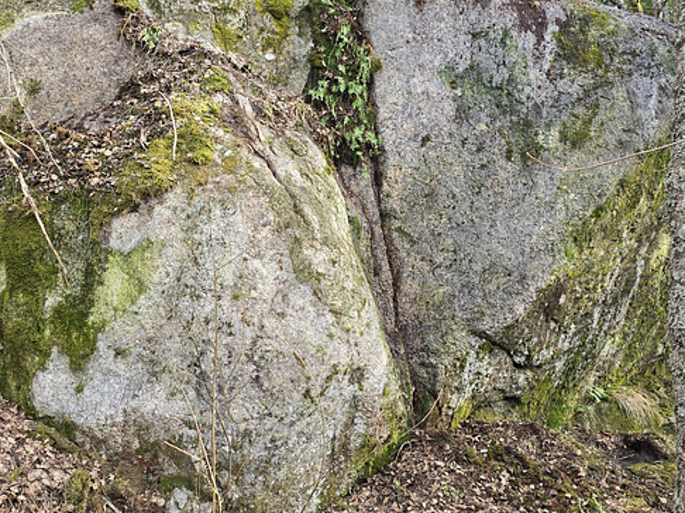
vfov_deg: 39.6
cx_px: 293
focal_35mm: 36
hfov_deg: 51.2
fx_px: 712
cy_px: 241
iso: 50
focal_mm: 6.3
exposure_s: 1/180
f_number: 1.7
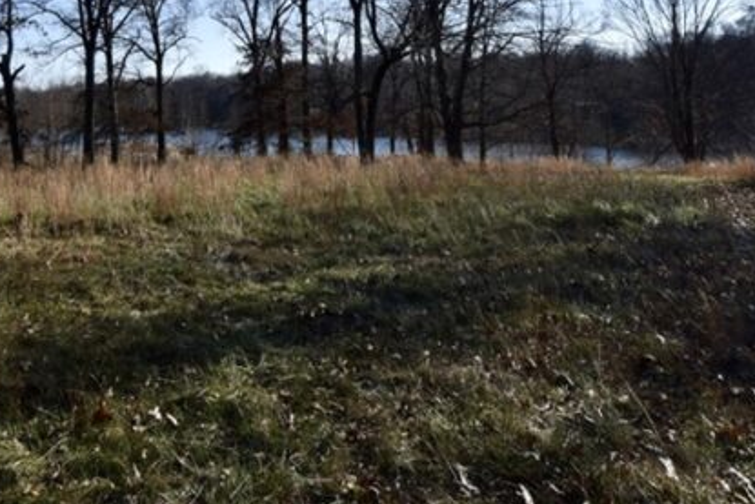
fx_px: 776
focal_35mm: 37
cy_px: 21
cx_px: 176
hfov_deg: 49.5
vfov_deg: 33.4
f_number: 10
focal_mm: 10
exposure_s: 1/400
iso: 200
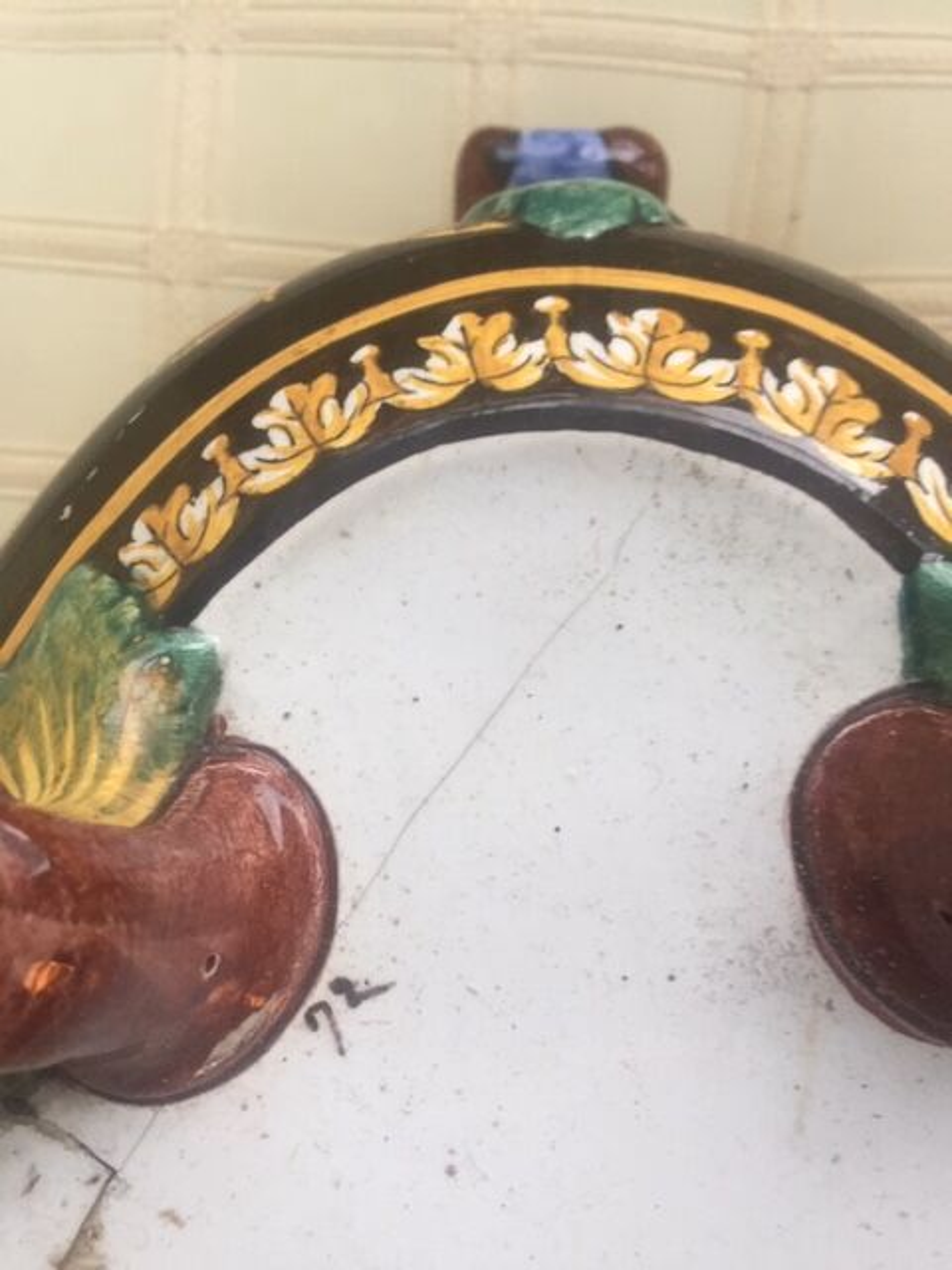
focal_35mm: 29
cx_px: 476
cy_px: 635
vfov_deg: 61.7
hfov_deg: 48.2
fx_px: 1063
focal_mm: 4.15
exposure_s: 1/33
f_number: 2.2
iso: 160
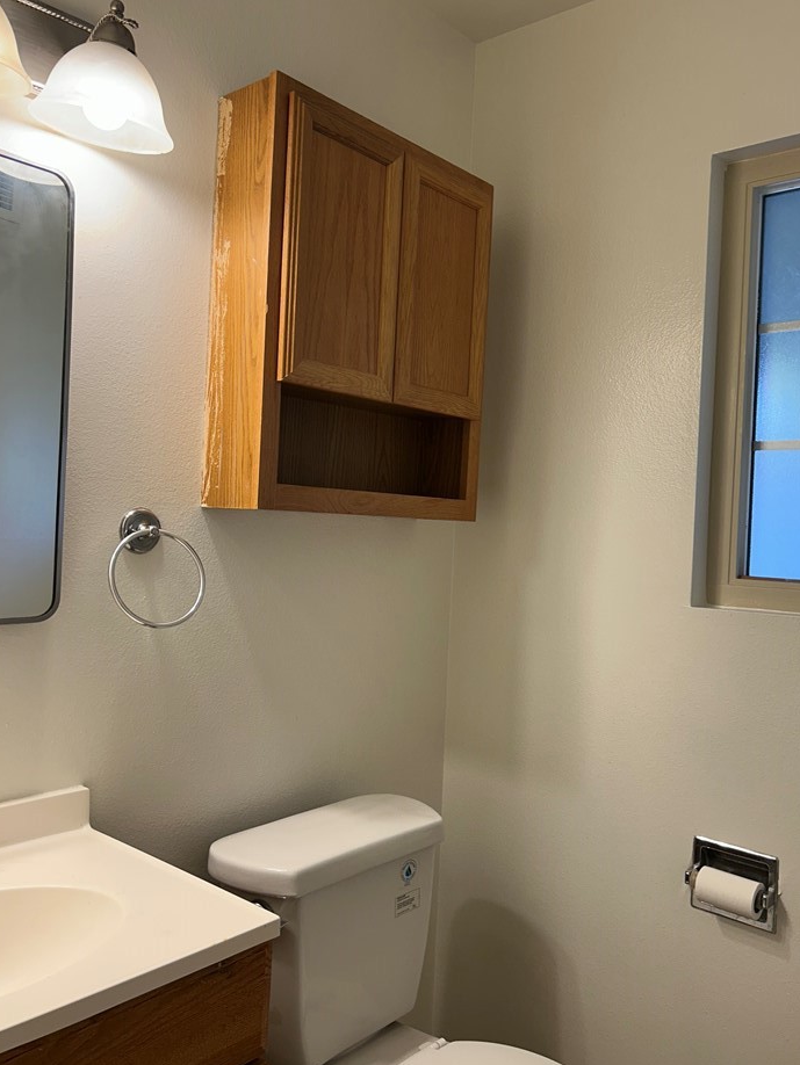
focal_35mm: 29
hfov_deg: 48.2
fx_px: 893
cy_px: 520
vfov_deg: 61.6
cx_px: 432
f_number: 1.5
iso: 50
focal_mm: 5.7
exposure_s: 1/120
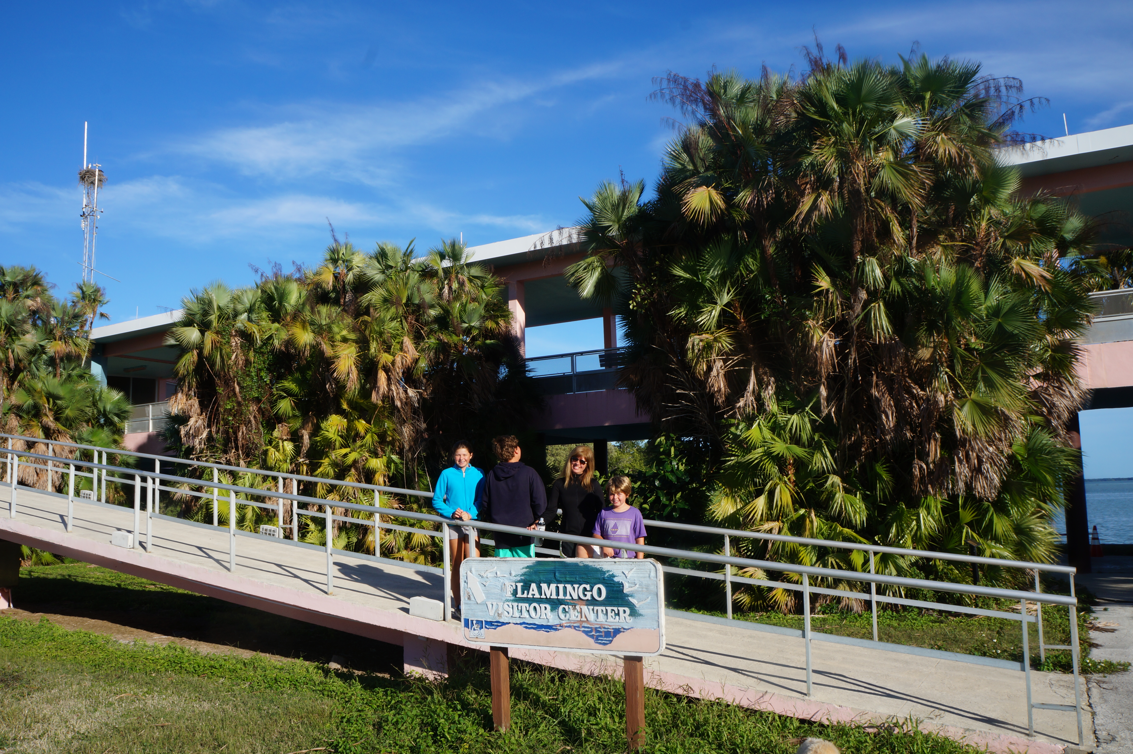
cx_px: 566
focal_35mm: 27
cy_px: 377
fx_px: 849
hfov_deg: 67.4
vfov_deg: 47.9
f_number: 16
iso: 100
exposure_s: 1/80
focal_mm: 18
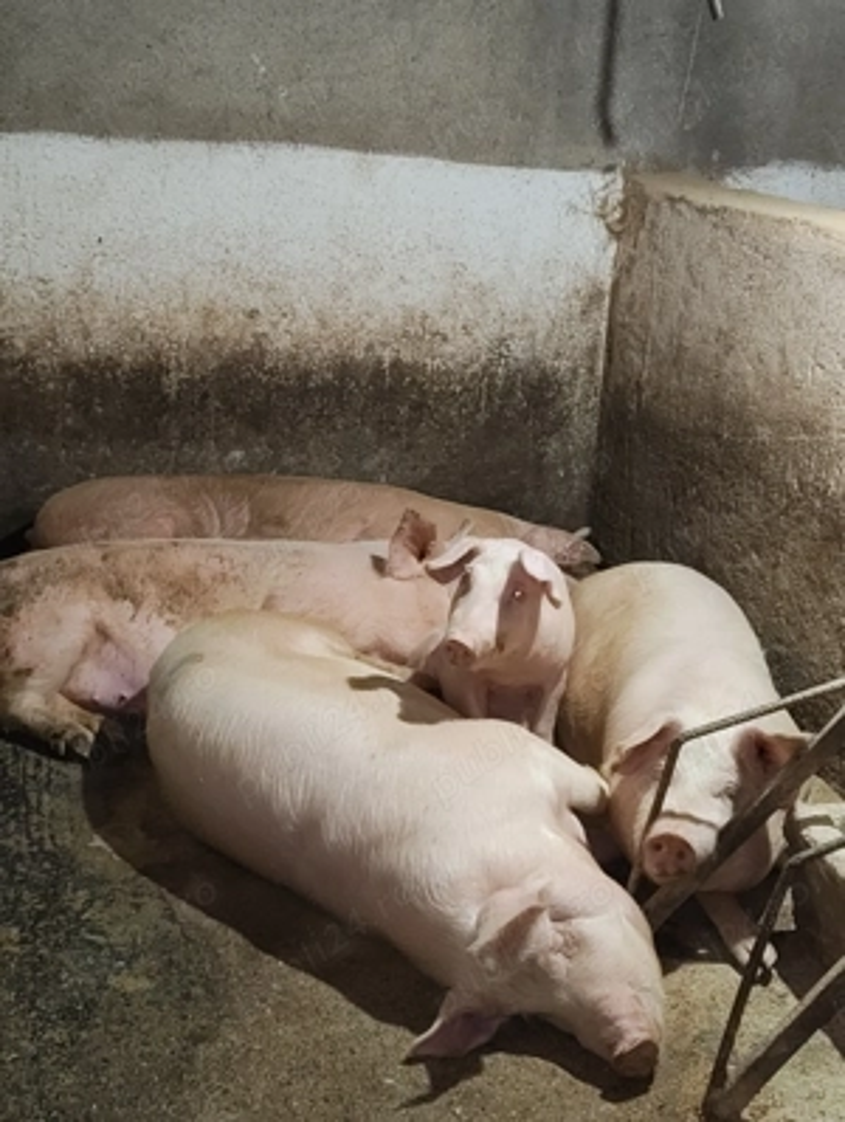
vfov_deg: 38.1
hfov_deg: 29.2
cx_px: 422
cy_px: 561
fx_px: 1622
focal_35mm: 50
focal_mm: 5.56
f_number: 1.88
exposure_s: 1/33.3
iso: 1661
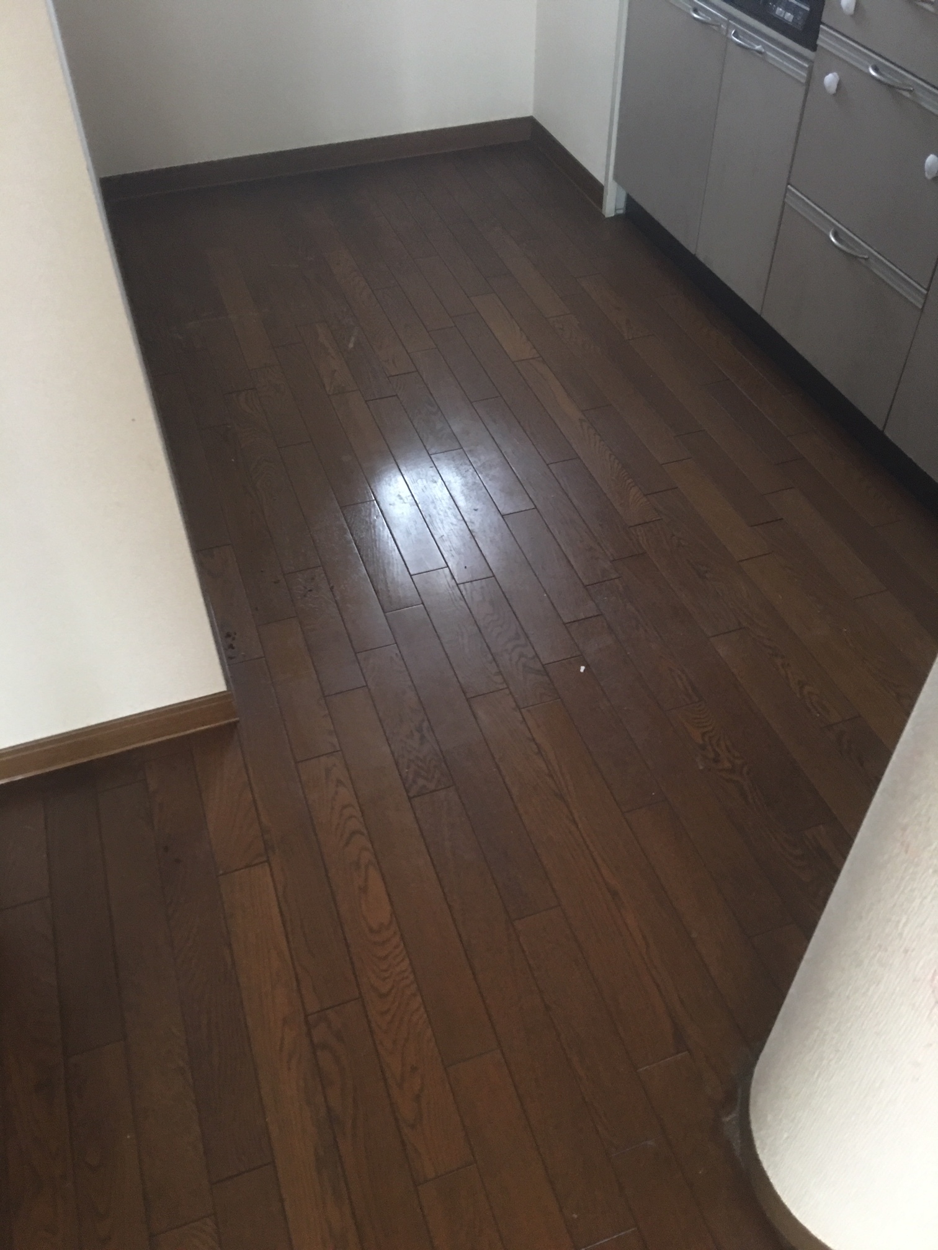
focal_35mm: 29
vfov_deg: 61.7
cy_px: 625
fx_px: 1048
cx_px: 469
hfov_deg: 48.2
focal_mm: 4.15
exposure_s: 1/4
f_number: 2.2
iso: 64
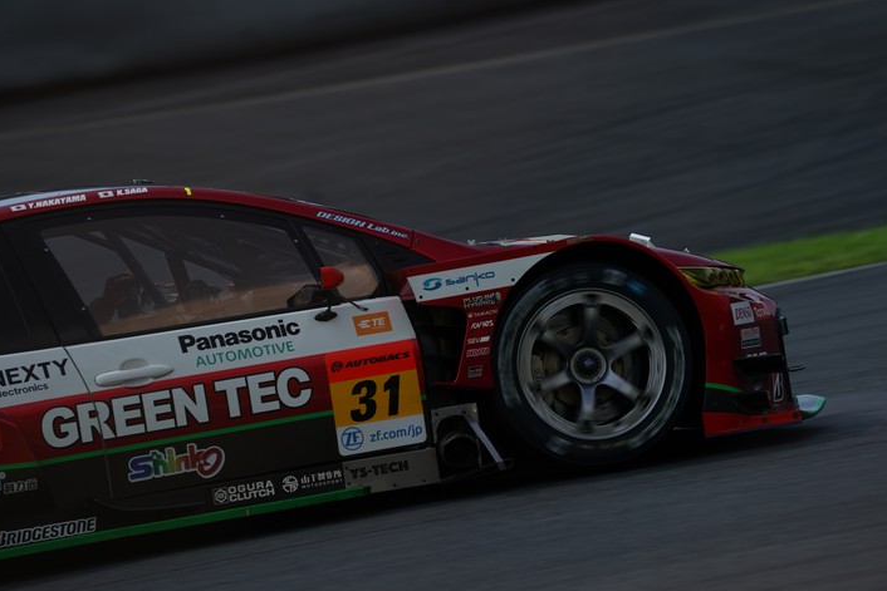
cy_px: 300
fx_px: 8797
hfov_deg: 5.8
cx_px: 446
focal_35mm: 357
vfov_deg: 3.9
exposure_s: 1/400
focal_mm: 350
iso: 50
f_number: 6.3
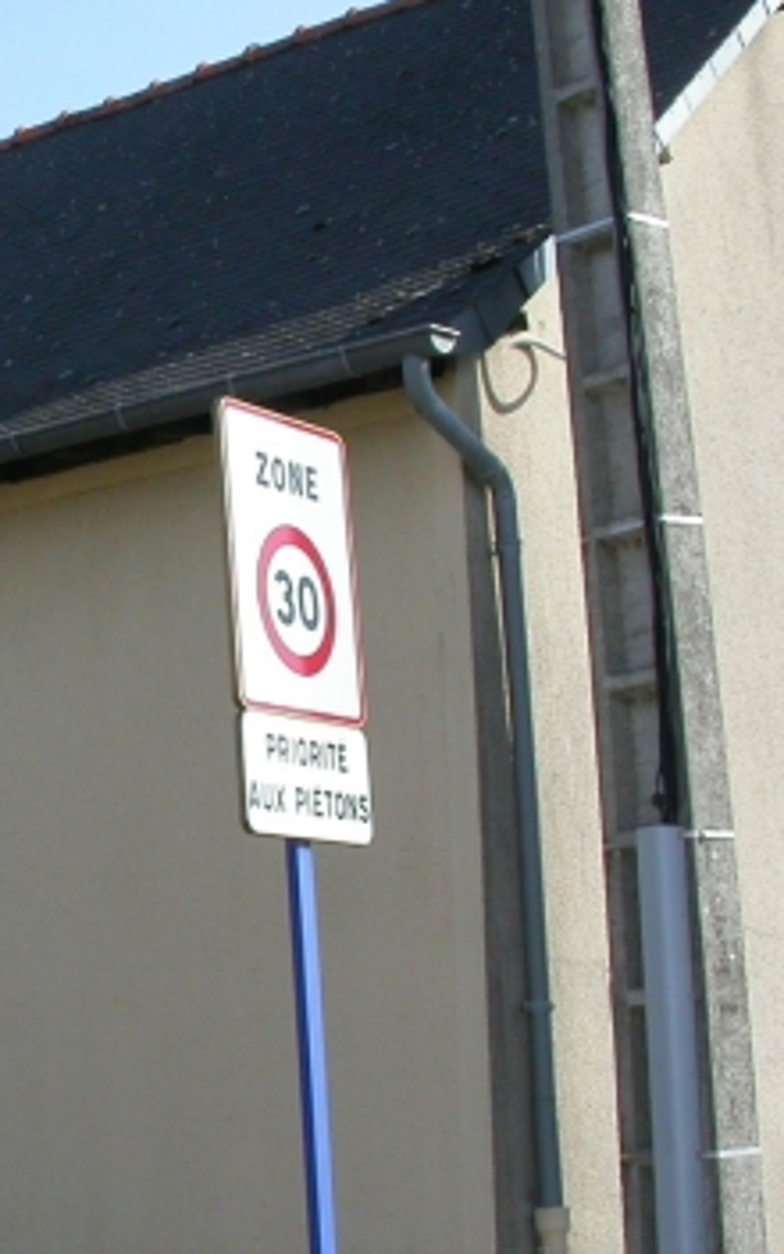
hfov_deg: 15.8
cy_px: 663
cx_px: -257
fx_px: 2667
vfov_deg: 26.5
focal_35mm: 78
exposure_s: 1/246
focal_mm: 7.85
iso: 100
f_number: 6.7
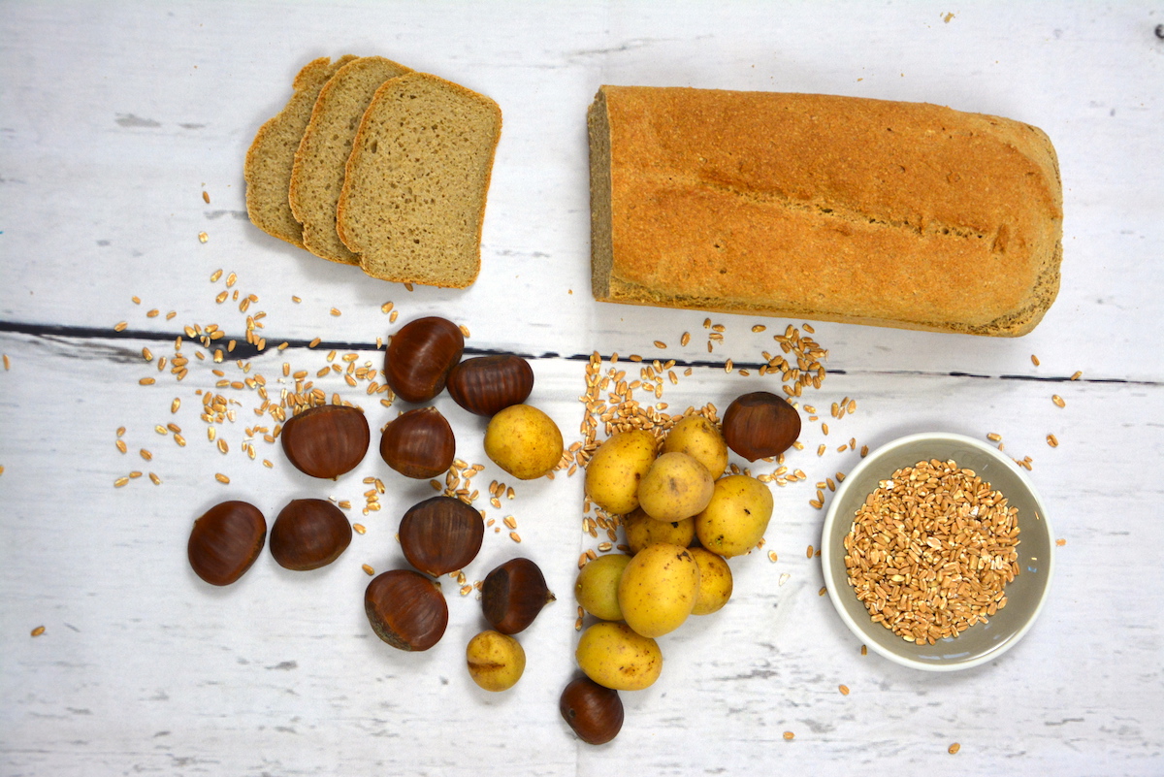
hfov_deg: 35.0
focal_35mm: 57
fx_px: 1844
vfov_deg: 23.8
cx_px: 582
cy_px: 388
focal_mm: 38
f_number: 4.5
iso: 800
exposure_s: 1/50
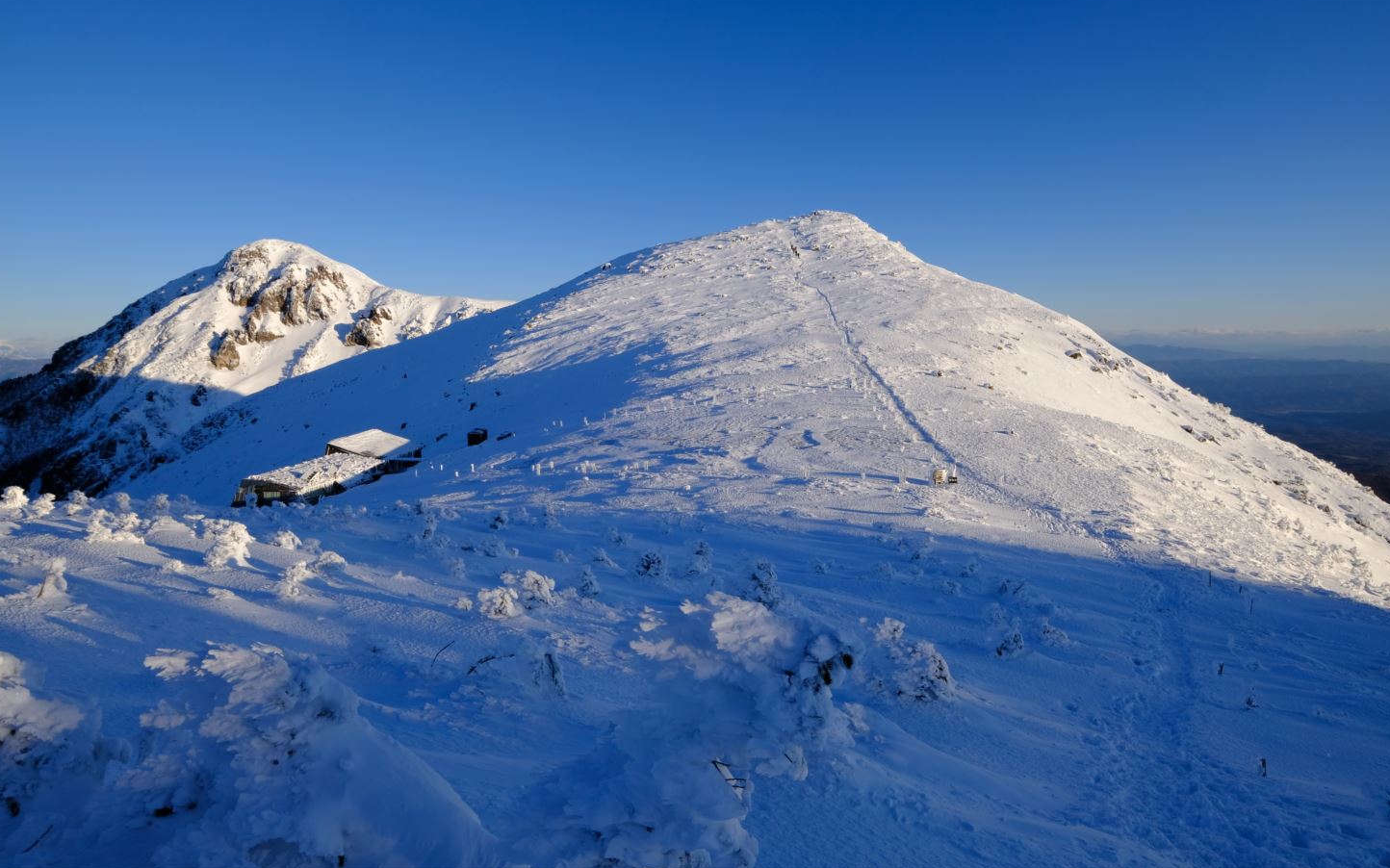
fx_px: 682
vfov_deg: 64.8
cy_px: 390
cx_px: 683
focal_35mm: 18
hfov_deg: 91.1
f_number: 11
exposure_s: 1/200
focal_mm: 11.5
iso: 200
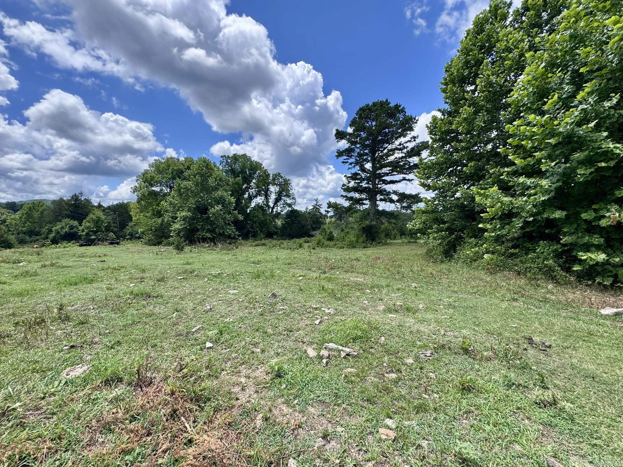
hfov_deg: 102.1
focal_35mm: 14
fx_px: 252
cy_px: 234
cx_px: 312
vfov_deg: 85.7
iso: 50
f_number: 2.2
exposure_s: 1/1078
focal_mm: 2.22
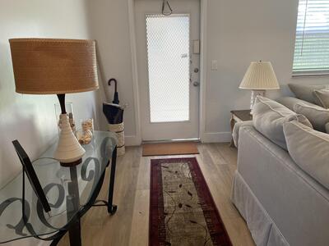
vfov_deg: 53.1
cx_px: 164
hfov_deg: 67.3
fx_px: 247
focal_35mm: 26
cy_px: 123
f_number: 1.8
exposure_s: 1/60
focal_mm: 4.25
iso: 200
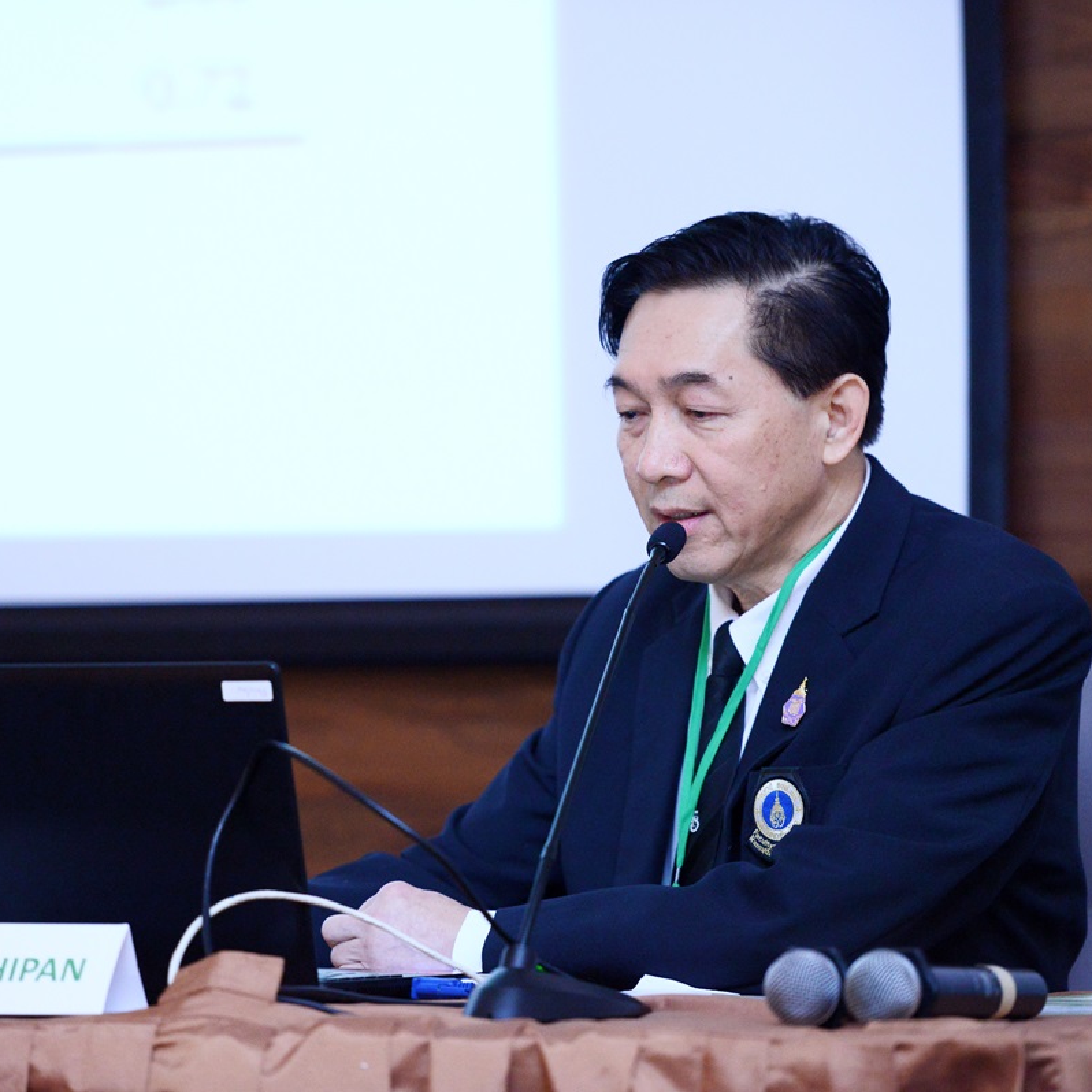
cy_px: 545
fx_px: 7531
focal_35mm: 211
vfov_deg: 8.3
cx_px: 420
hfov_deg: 8.3
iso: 2000
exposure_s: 1/125
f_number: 2.8
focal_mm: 165
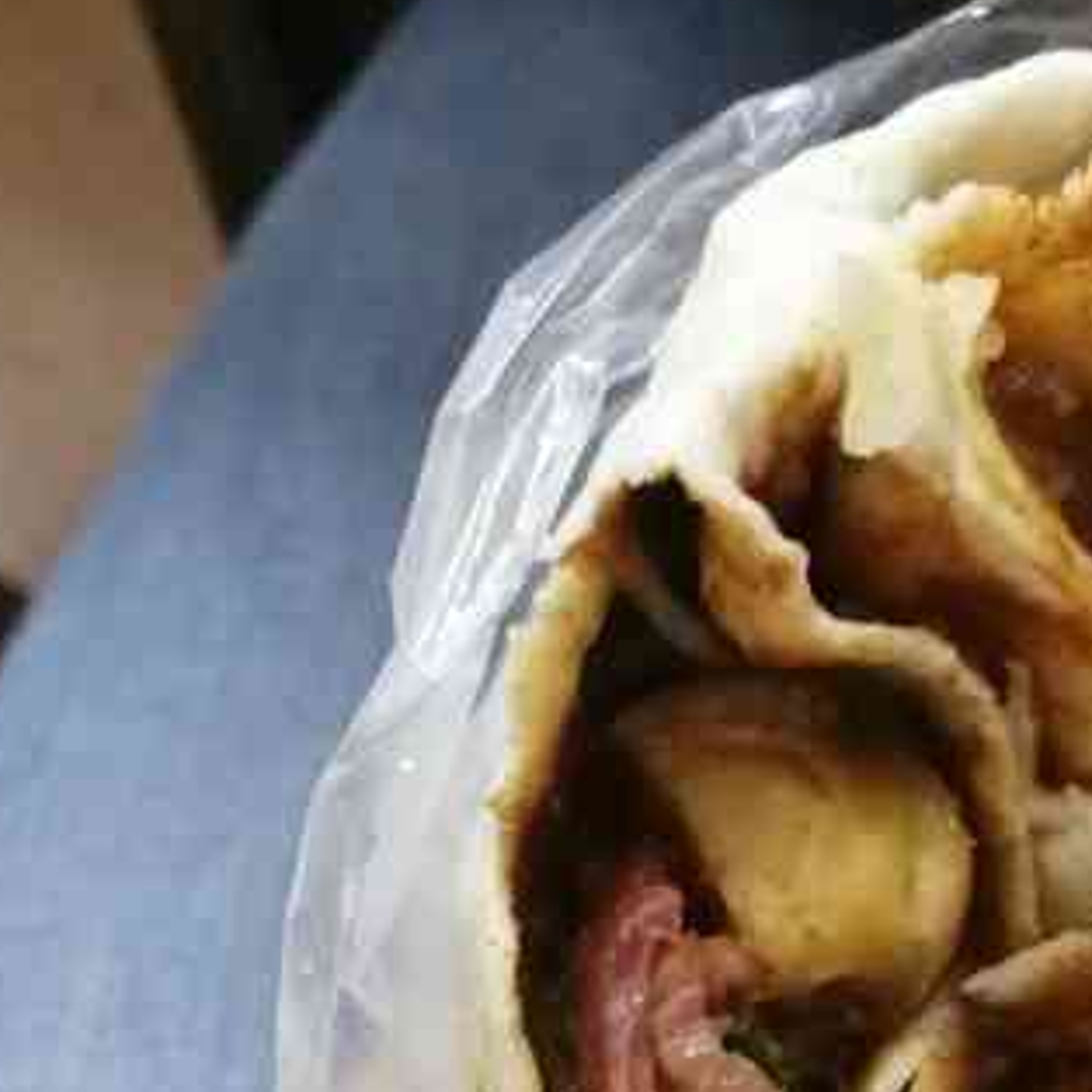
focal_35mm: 71
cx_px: 1054
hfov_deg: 23.4
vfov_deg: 23.2
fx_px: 2534
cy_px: 1122
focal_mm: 3.84
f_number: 2.2
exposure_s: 1/20
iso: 640
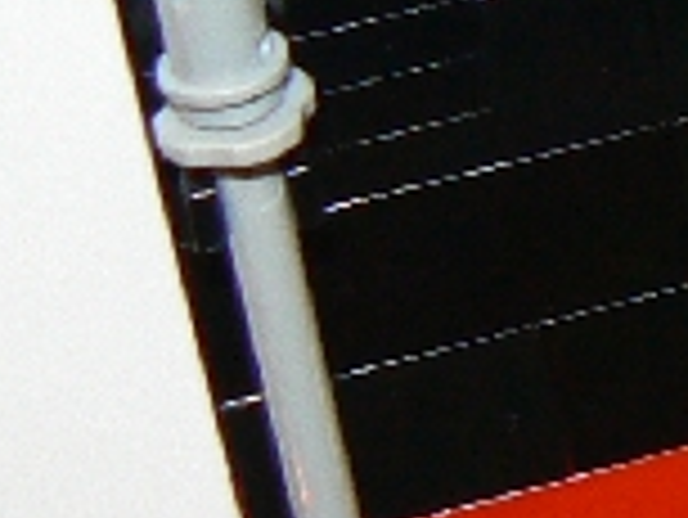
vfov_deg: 6.1
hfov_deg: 7.5
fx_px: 4794
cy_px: -347
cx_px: 1871
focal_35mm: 241
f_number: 2.8
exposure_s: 1/30
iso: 100
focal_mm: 6
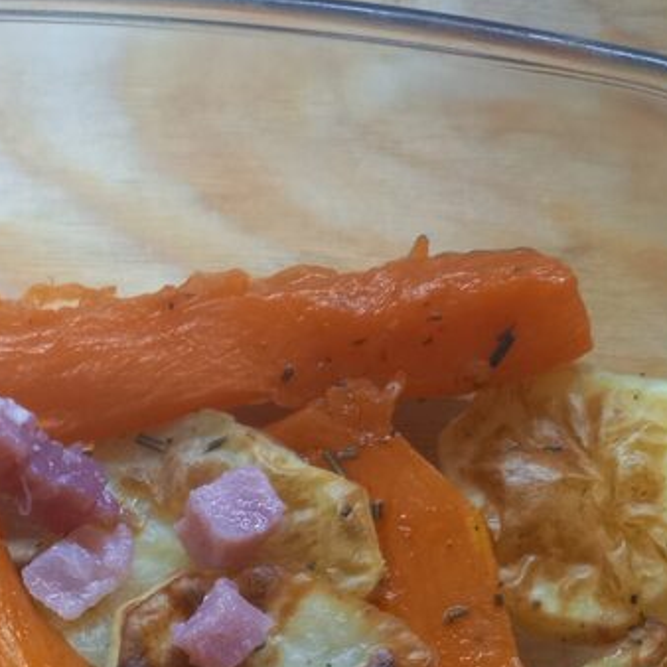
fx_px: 1461
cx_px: -32
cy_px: 752
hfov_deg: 24.3
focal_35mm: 67
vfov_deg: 23.9
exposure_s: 1/50
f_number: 1.8
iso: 200
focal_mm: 4.65
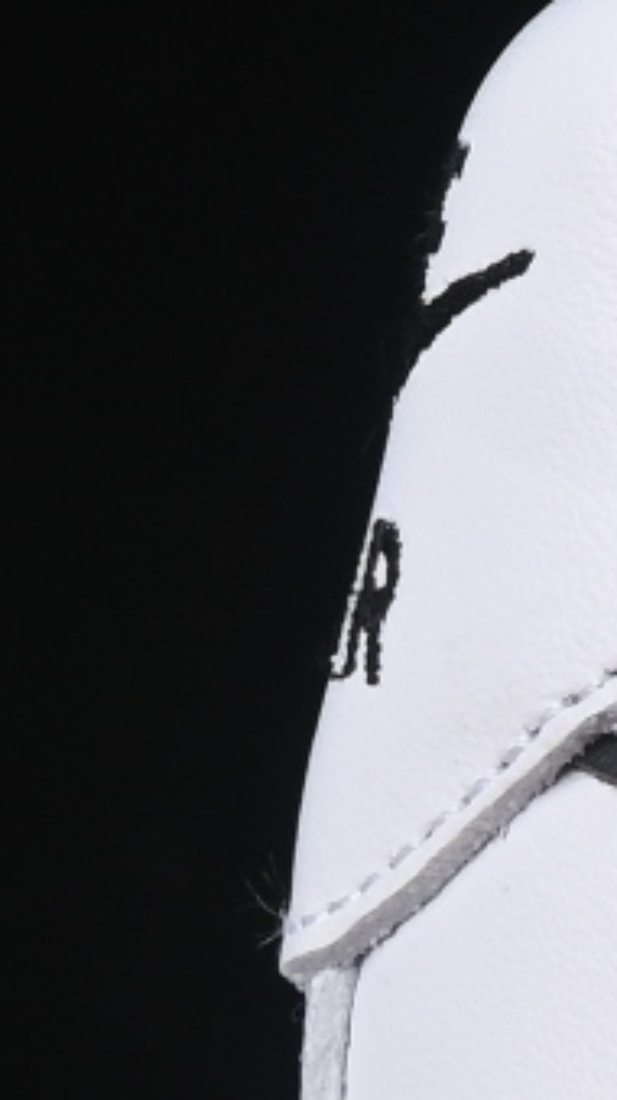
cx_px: 3471
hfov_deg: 1.8
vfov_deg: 3.3
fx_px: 18841
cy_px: 792
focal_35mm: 646
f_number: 8
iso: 160
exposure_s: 1/100
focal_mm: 50
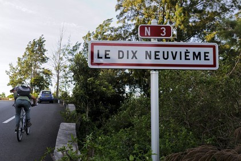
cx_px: 120
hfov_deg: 50.7
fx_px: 254
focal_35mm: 38
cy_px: 80
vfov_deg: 35.1
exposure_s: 1/100
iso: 400
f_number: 9
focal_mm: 38
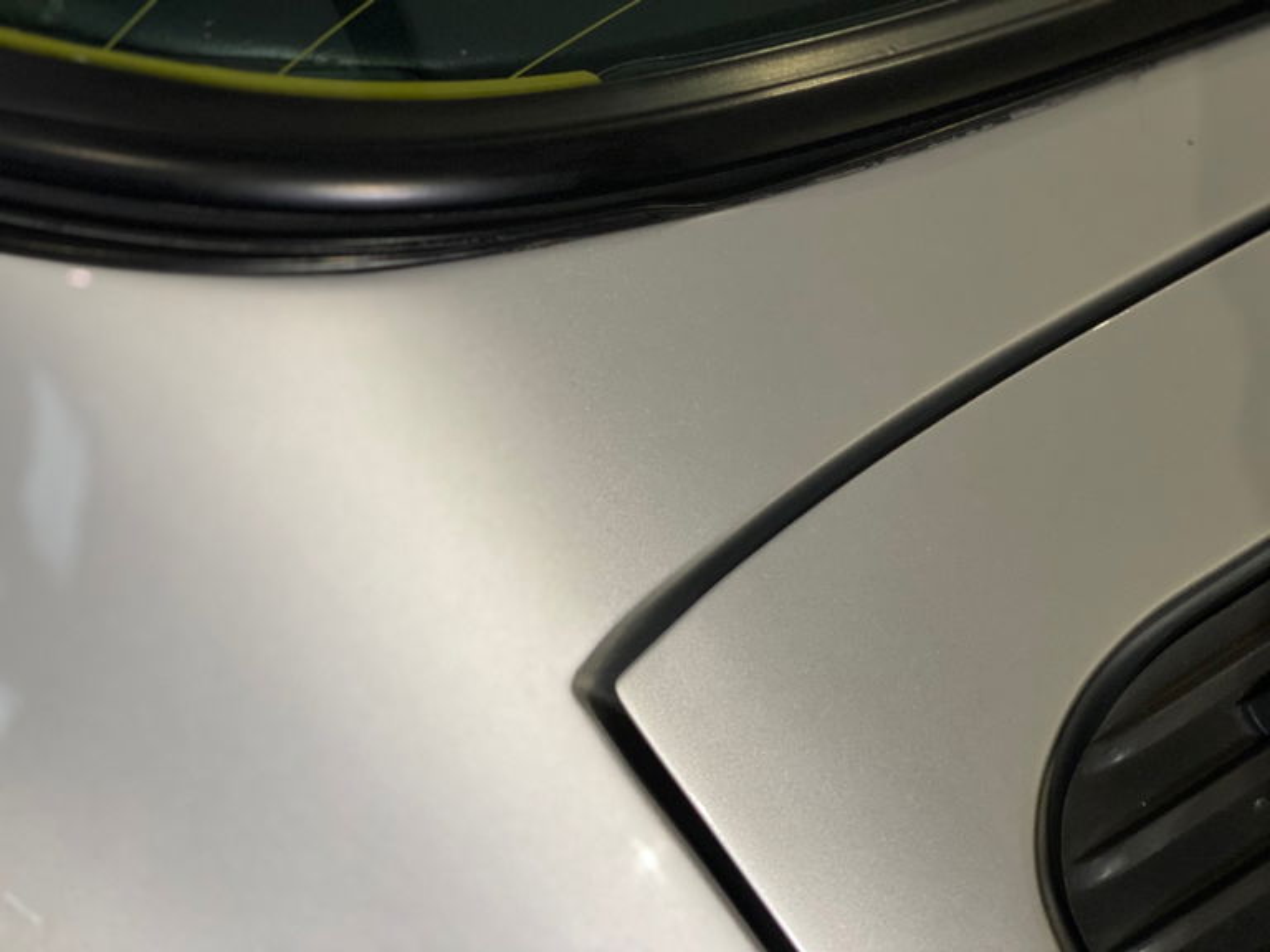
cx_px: 635
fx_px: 1908
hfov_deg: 36.8
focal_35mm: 52
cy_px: 476
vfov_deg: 28.0
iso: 250
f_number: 2
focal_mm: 6
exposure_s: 1/82
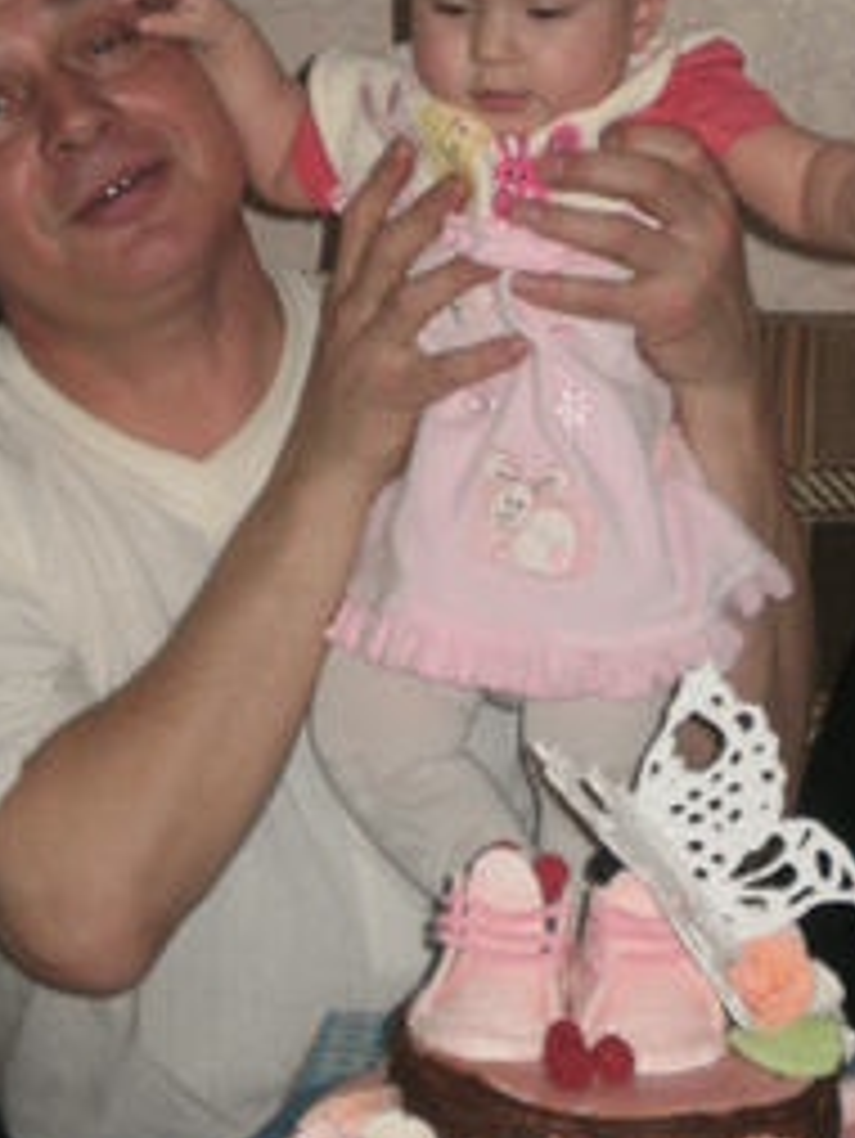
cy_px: 418
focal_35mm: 105
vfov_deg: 18.7
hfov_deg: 14.1
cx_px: 495
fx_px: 3455
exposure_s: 1/40
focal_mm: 10.3
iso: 100
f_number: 4.2
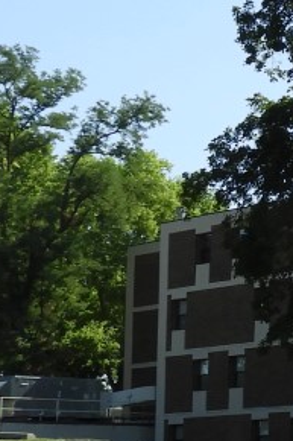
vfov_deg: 16.5
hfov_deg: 9.9
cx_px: 671
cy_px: 298
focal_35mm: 124
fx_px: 1516
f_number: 3.3
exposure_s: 1/800
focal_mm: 4.3
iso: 100
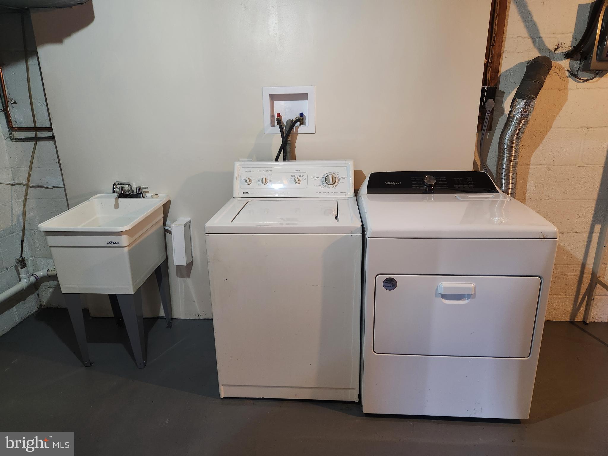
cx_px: 304
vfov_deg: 58.9
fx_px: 404
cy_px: 228
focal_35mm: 23
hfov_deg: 73.9
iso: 500
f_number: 1.8
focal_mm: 5.4
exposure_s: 1/40
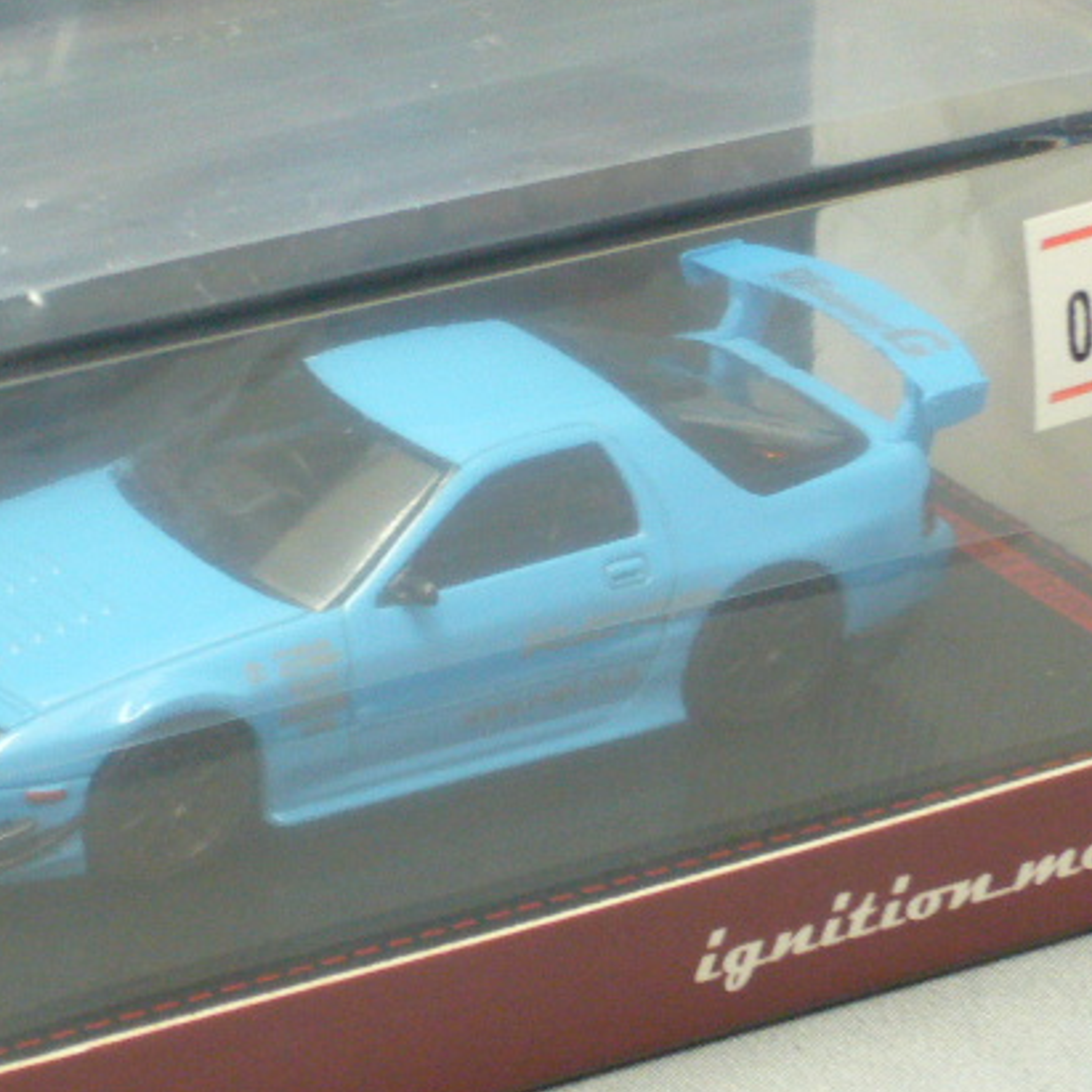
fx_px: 7067
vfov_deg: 8.8
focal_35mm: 198
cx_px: 407
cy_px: 510
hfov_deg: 8.8
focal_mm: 17.4
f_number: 5
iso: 200
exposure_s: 1/10
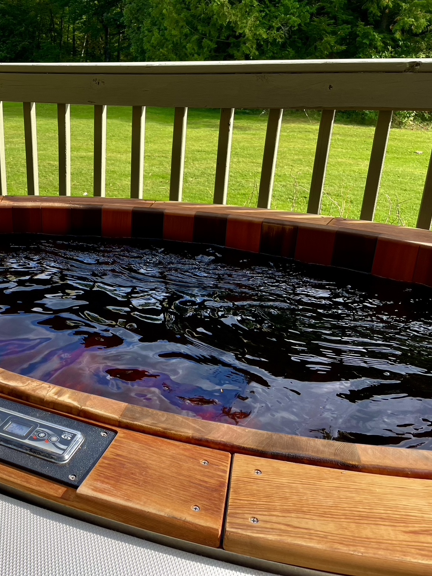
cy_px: 287
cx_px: 71
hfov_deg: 38.7
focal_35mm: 35
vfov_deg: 52.6
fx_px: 582
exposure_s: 1/1195
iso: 32
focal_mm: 4.2
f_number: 1.6
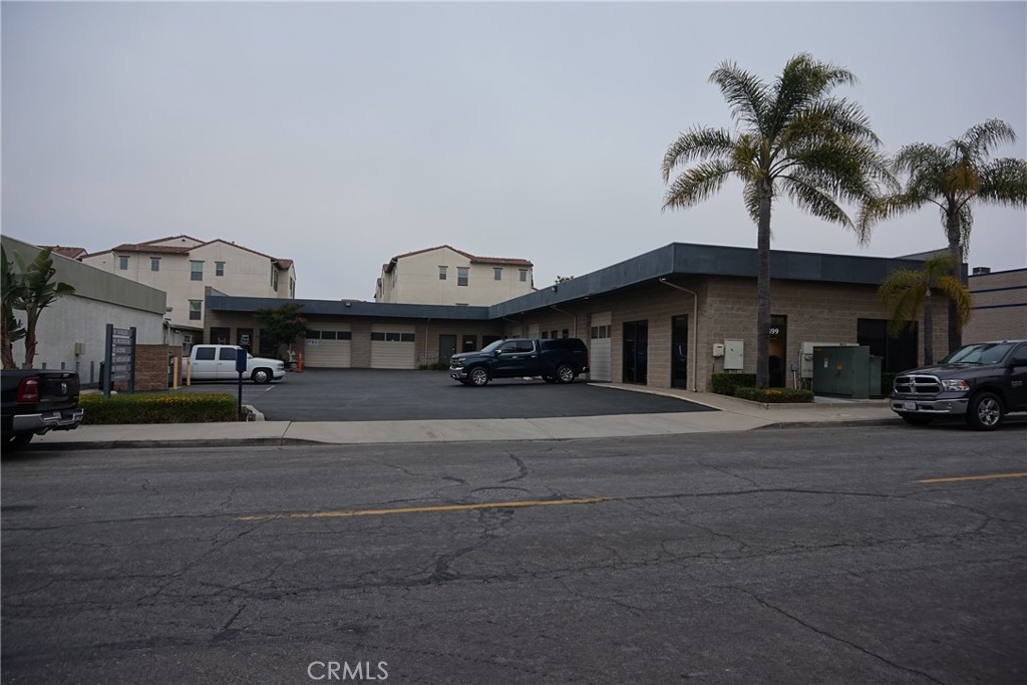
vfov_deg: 53.1
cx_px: 514
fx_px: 685
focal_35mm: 24
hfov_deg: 73.7
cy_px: 342
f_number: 5
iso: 100
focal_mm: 16
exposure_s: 1/80
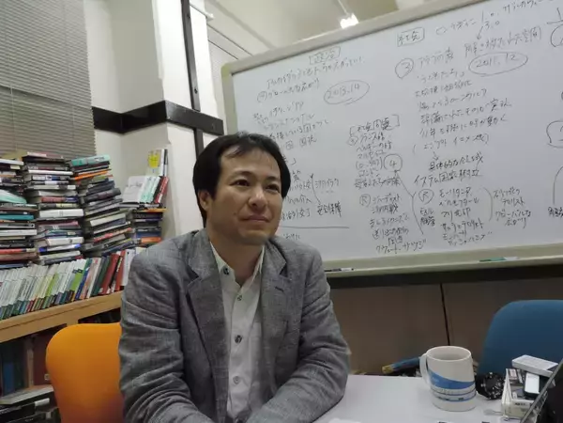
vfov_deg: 56.8
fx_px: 390
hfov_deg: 71.6
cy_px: 212
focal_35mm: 24
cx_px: 282
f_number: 3
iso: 220
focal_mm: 4.3
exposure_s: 1/30
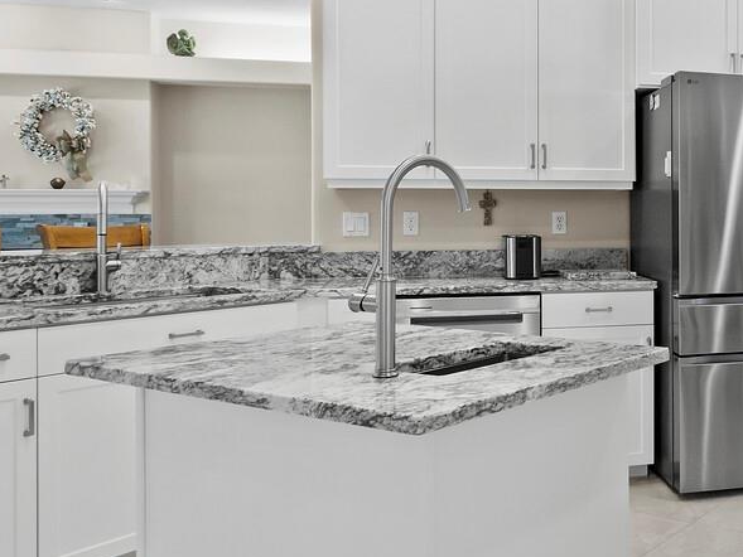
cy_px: 180
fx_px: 816
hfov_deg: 44.4
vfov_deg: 37.3
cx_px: 675
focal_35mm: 38
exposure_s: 1/2
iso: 400
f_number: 11
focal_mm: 7
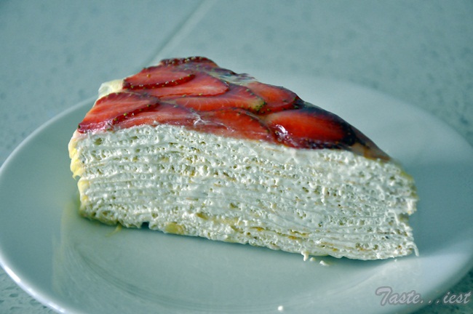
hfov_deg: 21.9
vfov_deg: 14.7
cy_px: 157
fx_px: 1221
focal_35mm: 93
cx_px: 236
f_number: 5.3
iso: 3200
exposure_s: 1/160
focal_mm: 62
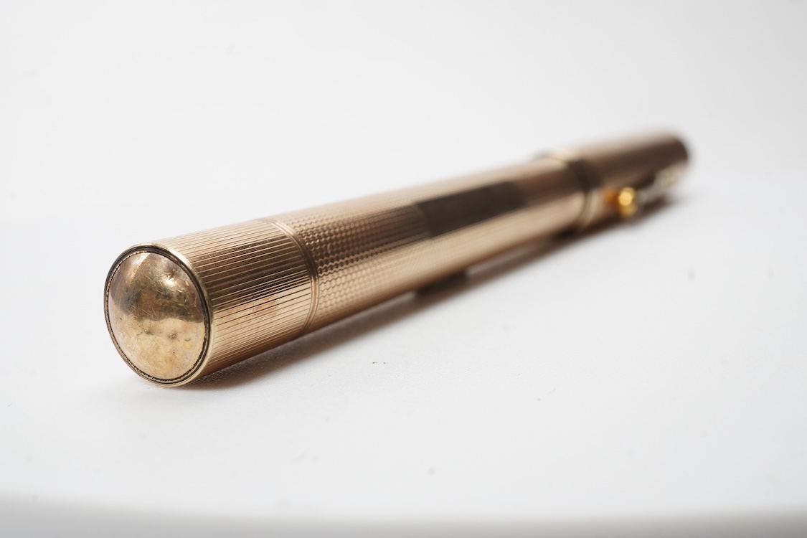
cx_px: 404
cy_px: 269
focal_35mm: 45
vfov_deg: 29.9
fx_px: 1009
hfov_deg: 43.6
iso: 640
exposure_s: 1/100
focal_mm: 30
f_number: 22
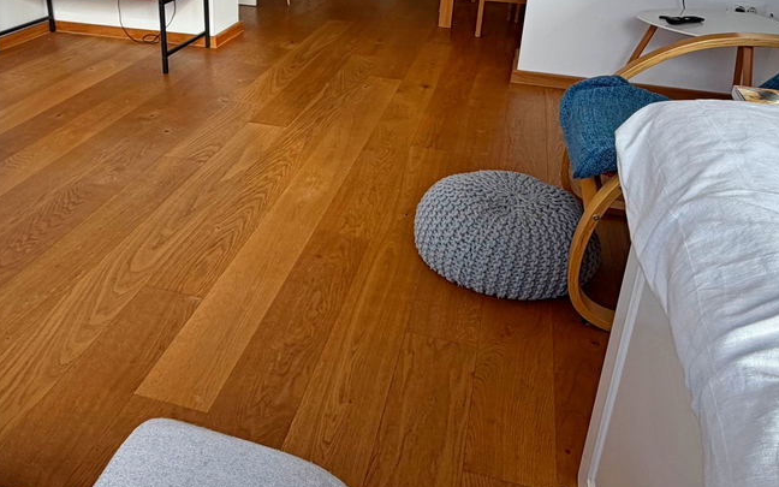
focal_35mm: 33
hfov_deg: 57.8
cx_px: 322
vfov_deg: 37.4
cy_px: 123
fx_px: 701
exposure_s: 1/100
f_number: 2.2
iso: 50
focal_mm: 2.22
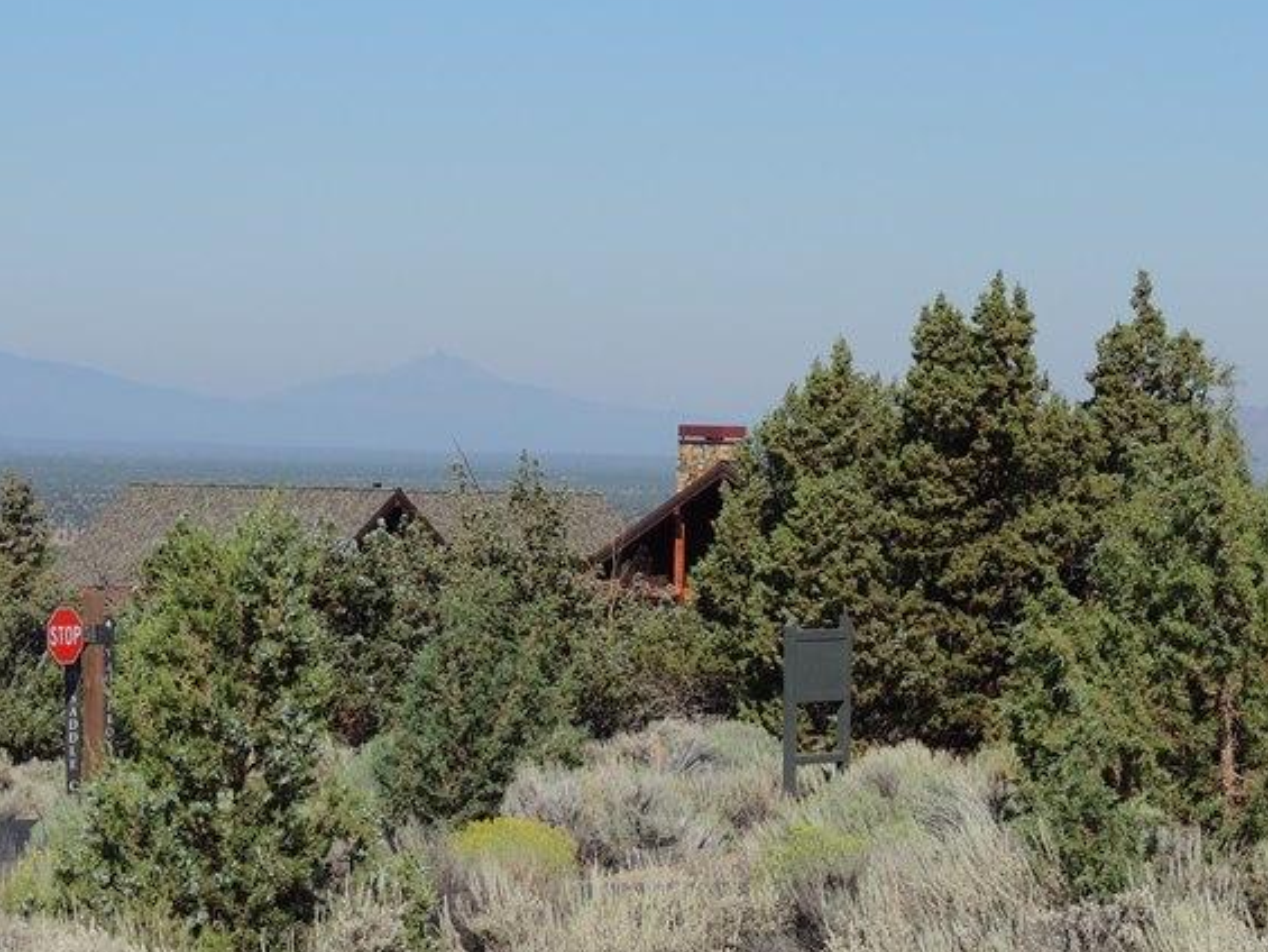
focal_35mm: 154
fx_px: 5642
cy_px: 323
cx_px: 893
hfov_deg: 12.8
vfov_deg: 9.6
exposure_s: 1/1250
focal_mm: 15.1
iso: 100
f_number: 4
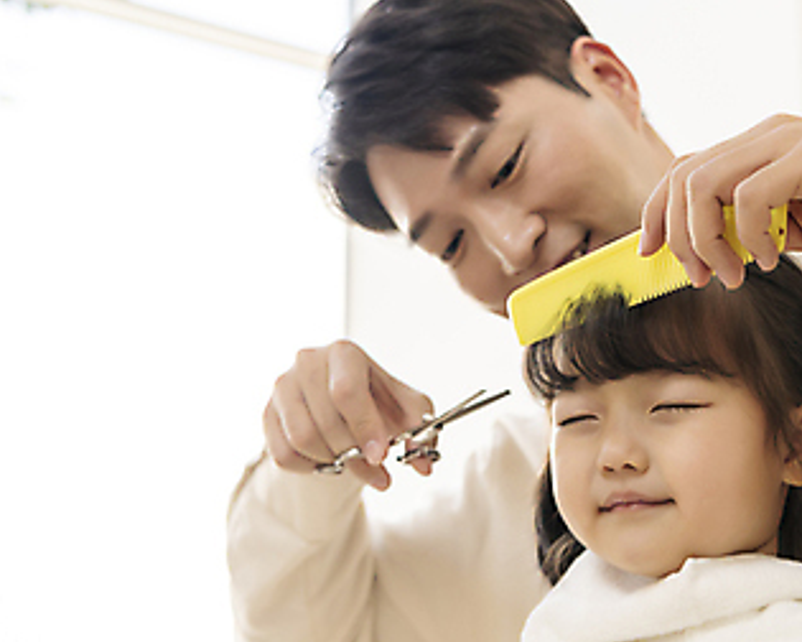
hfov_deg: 27.6
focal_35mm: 68
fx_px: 1614
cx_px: 568
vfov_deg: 22.5
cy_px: 344
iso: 250
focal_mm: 38
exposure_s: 1/160
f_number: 2.8
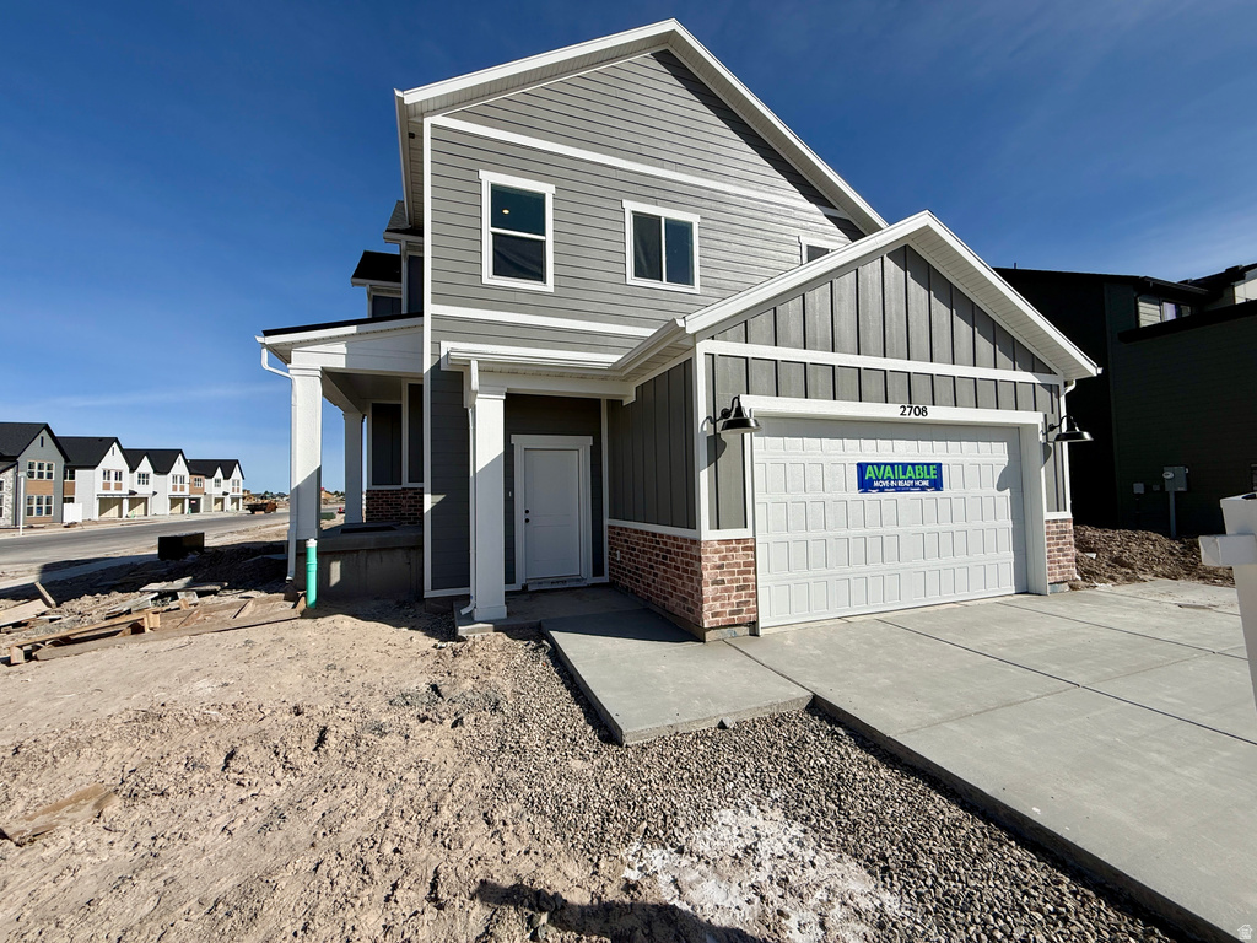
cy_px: 472
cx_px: 628
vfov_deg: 85.7
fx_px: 508
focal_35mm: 14
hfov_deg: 102.1
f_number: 2.2
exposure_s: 1/5155
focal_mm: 2.22
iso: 50
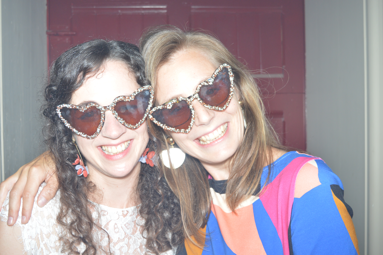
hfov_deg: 49.6
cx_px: 192
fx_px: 415
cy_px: 128
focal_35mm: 39
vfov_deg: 34.1
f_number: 5.6
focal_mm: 26
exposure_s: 1/100
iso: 400
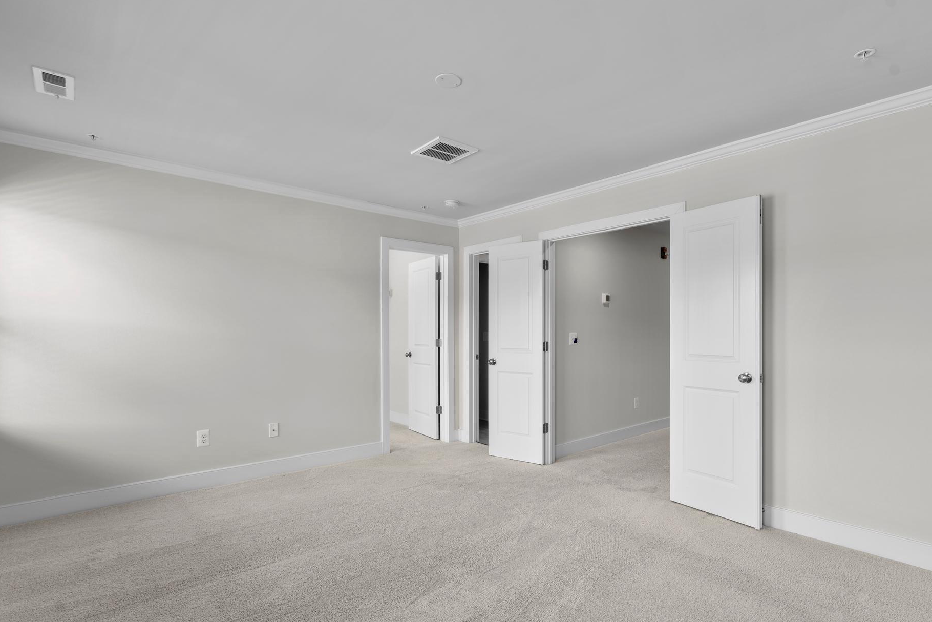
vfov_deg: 67.4
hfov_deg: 89.9
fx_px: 466
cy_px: 326
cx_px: 485
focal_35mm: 18
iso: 100
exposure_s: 1/4
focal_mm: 16
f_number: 8
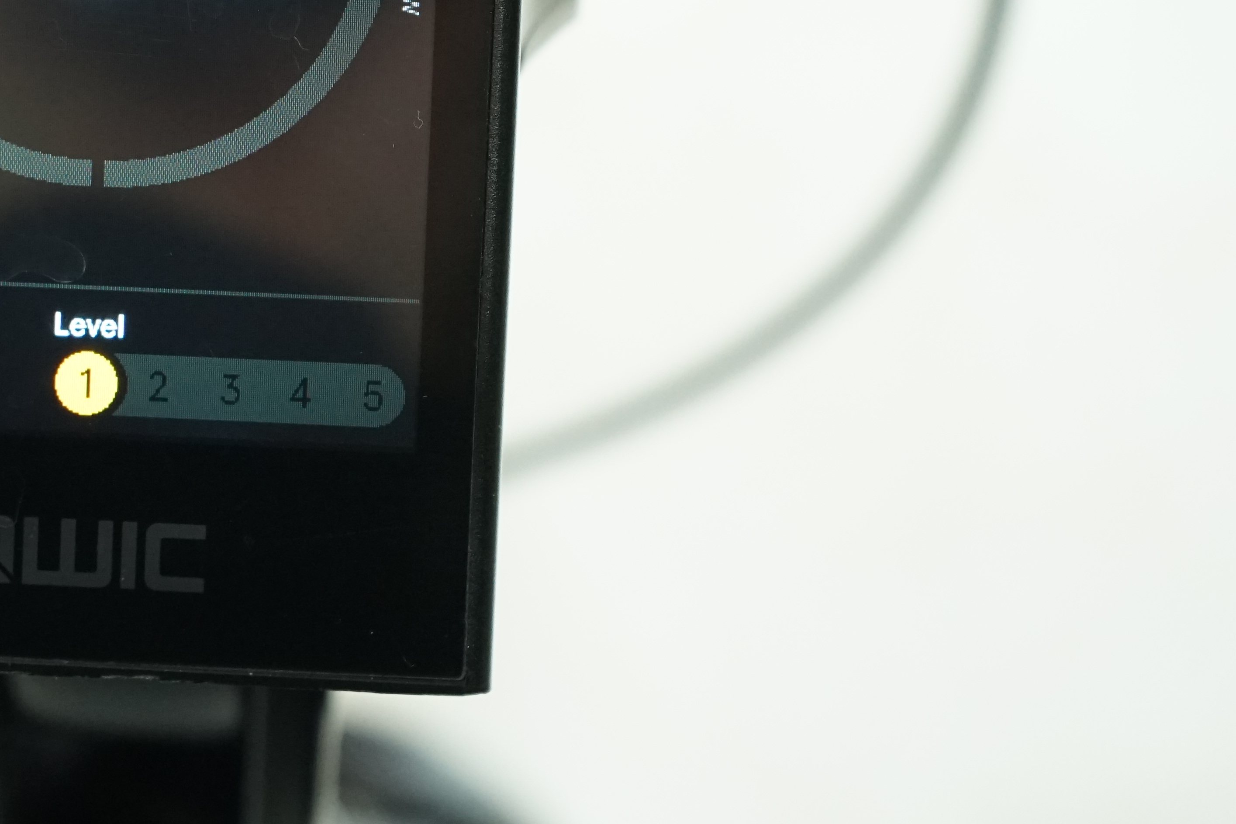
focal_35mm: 106
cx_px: 24
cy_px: 34
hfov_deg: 18.8
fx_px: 3639
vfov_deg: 12.8
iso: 2500
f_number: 5.6
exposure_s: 1/200
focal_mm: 50
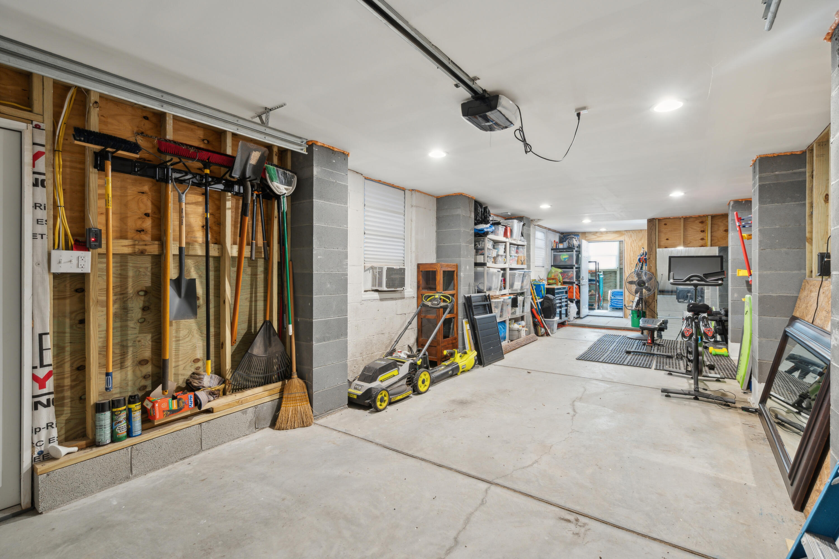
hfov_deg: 96.7
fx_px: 373
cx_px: 420
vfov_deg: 73.7
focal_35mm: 16
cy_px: 280
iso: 400
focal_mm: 16
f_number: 7.1
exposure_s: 1/2
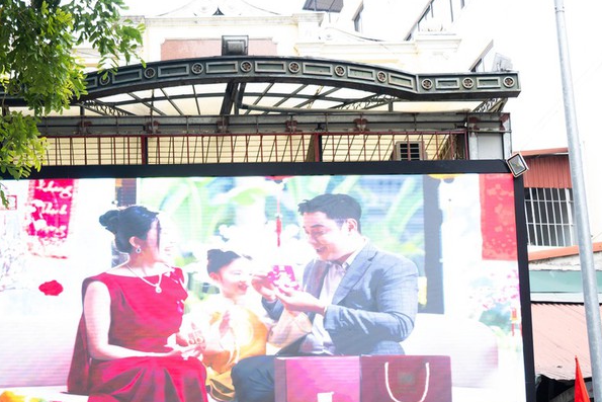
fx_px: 1433
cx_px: 111
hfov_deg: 23.3
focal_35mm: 86
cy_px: 347
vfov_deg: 15.8
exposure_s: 1/400
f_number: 2.8
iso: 400
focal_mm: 25.5
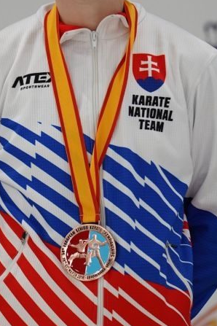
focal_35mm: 537
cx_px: 60
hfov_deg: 2.6
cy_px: 155
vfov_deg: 3.8
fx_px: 4855
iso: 640
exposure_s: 1/250
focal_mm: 200
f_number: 2.8
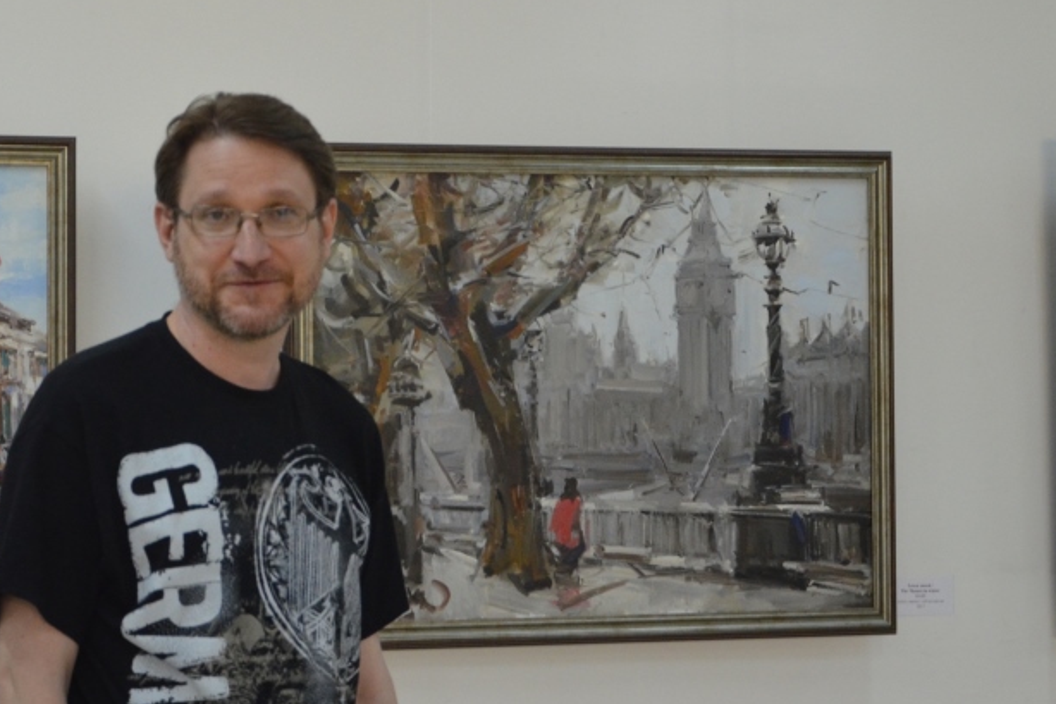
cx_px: 308
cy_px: 415
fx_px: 2580
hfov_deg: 23.0
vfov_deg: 15.5
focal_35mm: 88
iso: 1600
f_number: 4.5
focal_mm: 40
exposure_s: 1/125
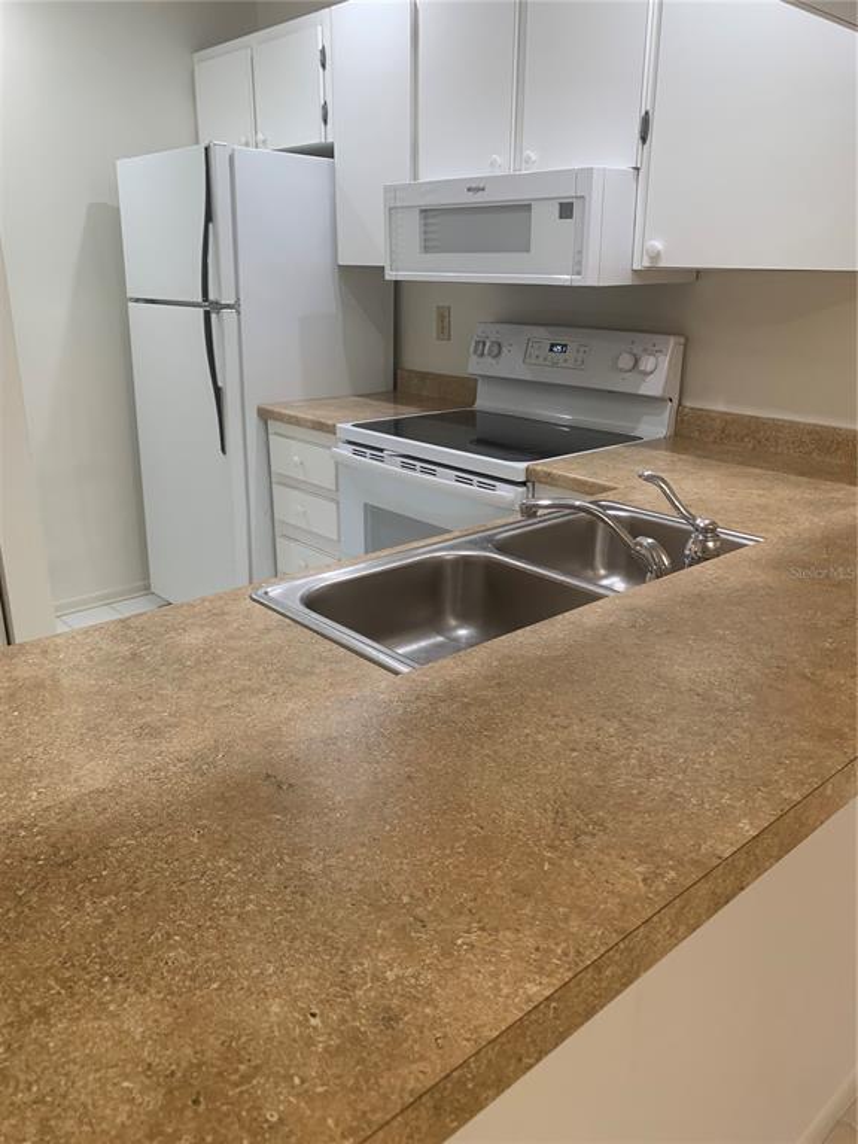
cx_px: 429
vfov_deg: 67.3
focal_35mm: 26
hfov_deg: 53.1
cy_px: 572
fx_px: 859
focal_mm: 4.25
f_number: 1.8
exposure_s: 1/60
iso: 64
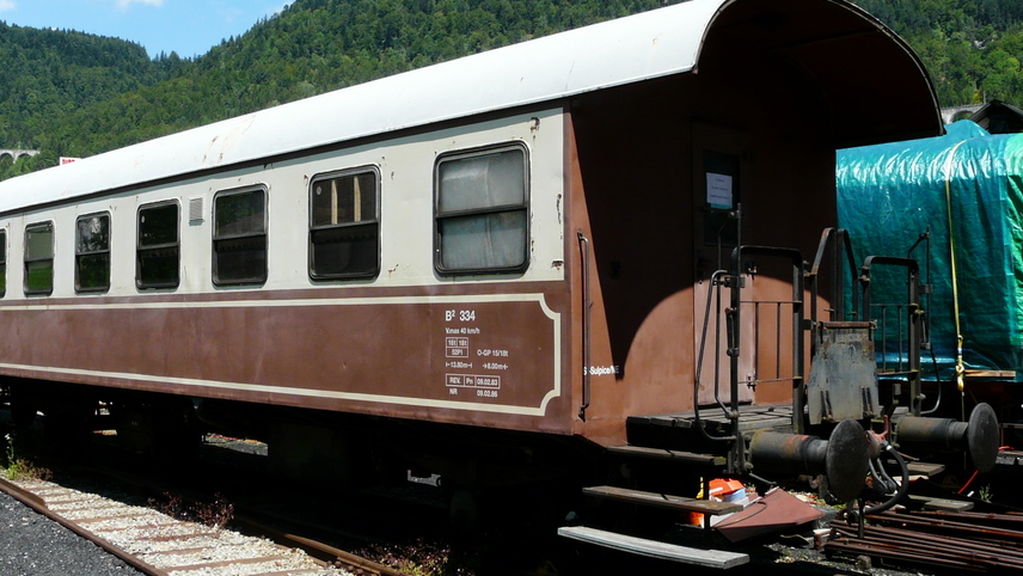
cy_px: 256
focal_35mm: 42
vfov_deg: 28.3
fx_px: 1140
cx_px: 451
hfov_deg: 48.2
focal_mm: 5.5
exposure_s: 1/250
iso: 100
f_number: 5.6
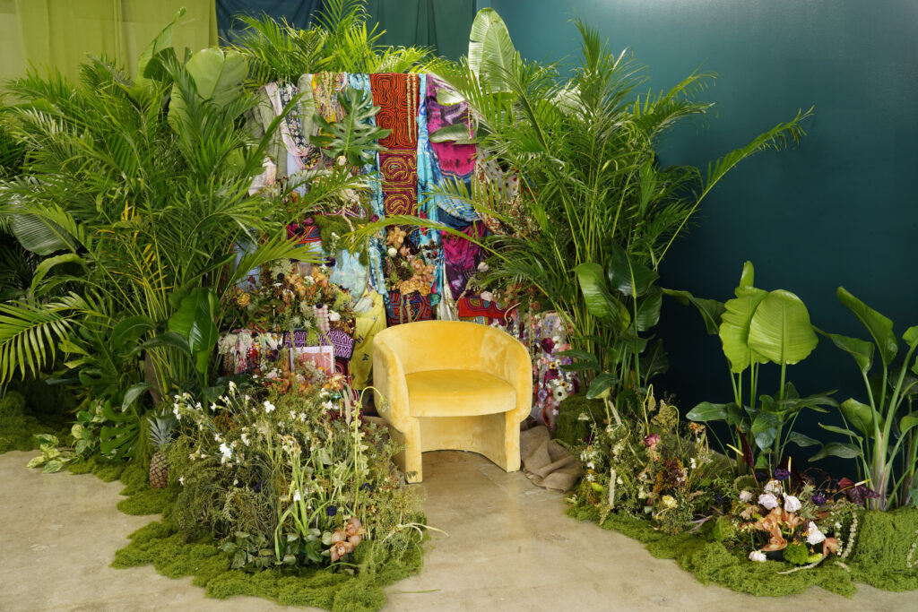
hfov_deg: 58.7
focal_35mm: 32
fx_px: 816
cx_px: 459
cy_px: 306
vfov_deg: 41.1
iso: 400
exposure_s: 1
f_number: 20
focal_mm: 32
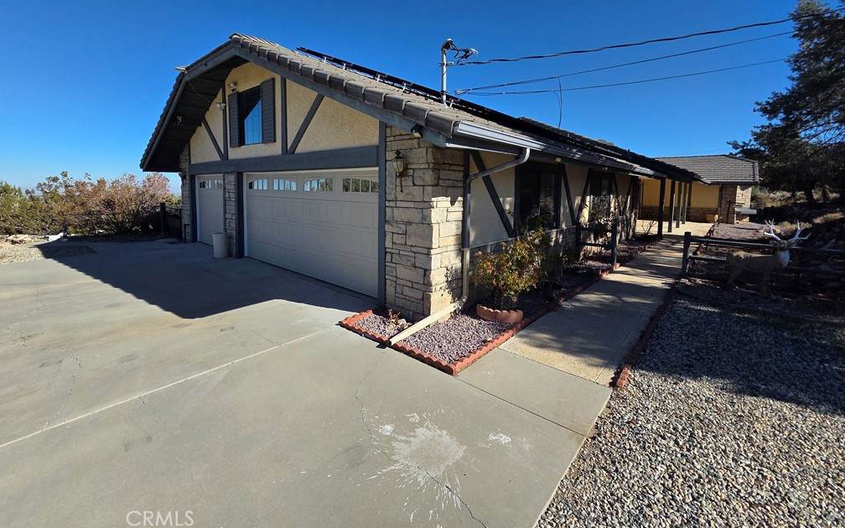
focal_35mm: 14
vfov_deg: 77.7
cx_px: 422
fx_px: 322
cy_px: 209
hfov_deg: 105.3
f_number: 2.2
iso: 50
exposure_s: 1/2333
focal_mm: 2.2
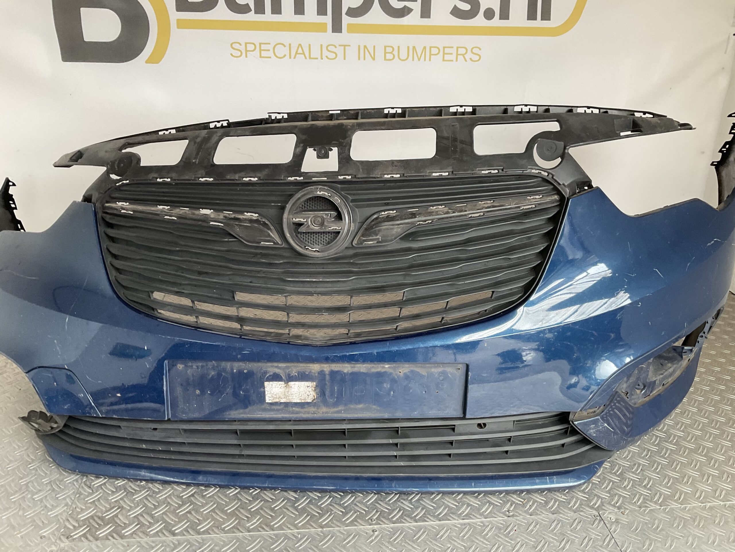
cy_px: 276
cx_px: 368
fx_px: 616
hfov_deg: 61.7
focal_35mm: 29
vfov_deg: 48.2
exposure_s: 1/60
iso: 64
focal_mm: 3
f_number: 1.8
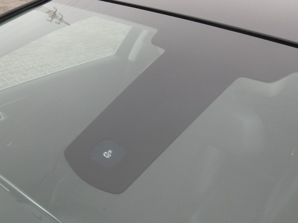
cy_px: 112
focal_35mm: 32
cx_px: 149
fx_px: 275
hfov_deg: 56.8
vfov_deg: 44.2
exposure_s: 1/80
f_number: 5.6
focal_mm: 5.8
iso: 400
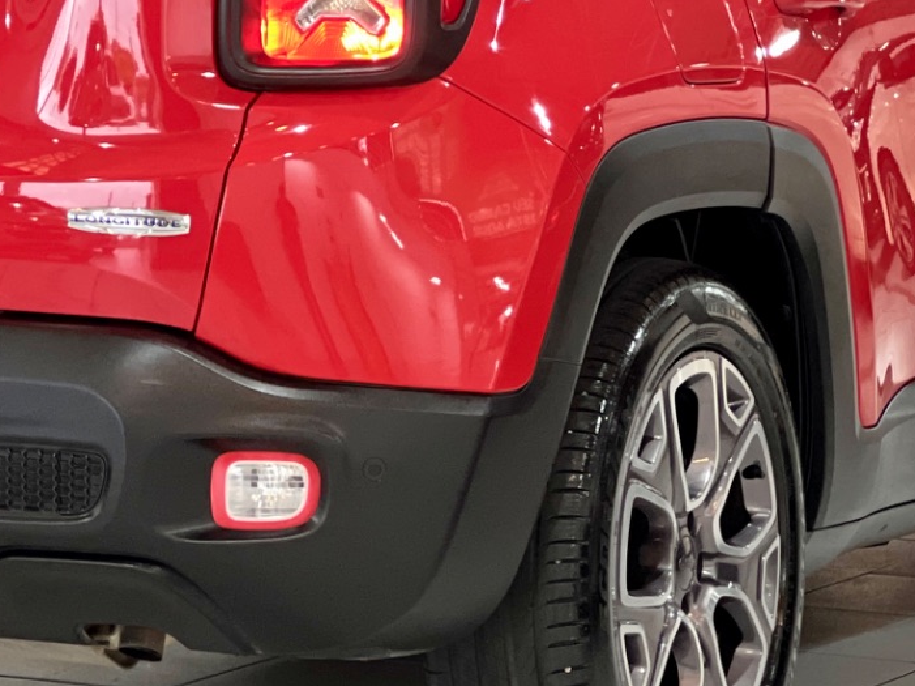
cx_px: 339
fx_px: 5574
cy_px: 124
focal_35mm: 211
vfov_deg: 7.0
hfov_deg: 9.4
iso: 500
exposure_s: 1/24
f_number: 2.8
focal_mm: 9
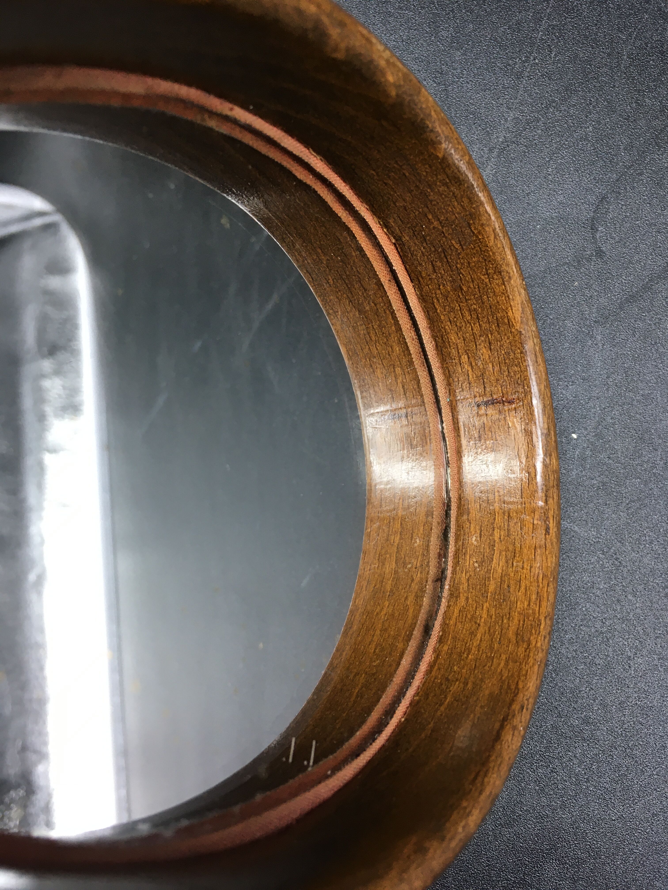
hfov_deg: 48.2
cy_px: 445
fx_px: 746
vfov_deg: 61.7
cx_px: 334
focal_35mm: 29
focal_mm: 4.15
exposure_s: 1/33
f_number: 2.2
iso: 32
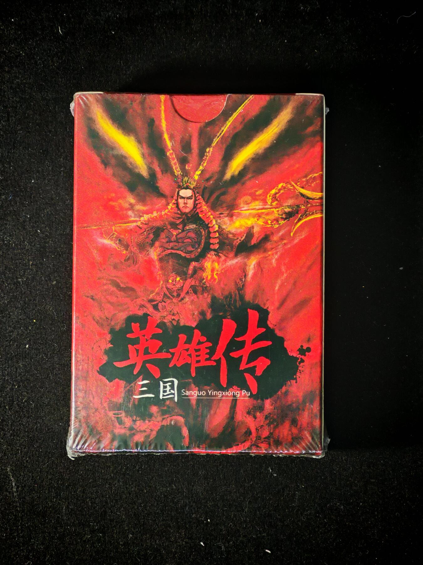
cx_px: 212
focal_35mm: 92
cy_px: 282
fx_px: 1499
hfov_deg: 16.1
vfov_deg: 21.3
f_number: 2.4
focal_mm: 8.67
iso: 800
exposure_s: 1/25
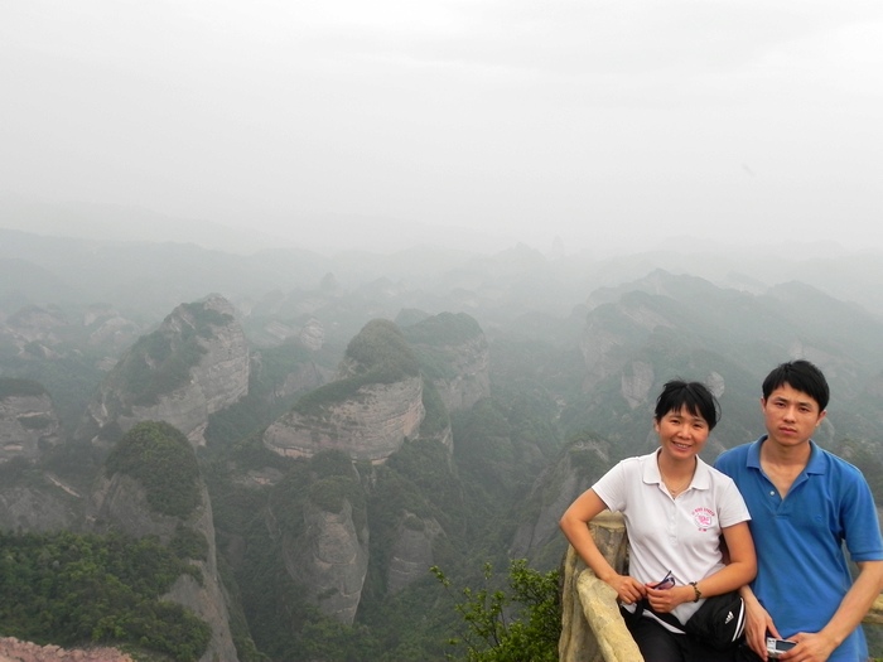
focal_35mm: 37
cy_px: 331
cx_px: 442
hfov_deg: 50.1
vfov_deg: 38.7
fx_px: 944
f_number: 4.5
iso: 160
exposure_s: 1/140
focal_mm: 6.6
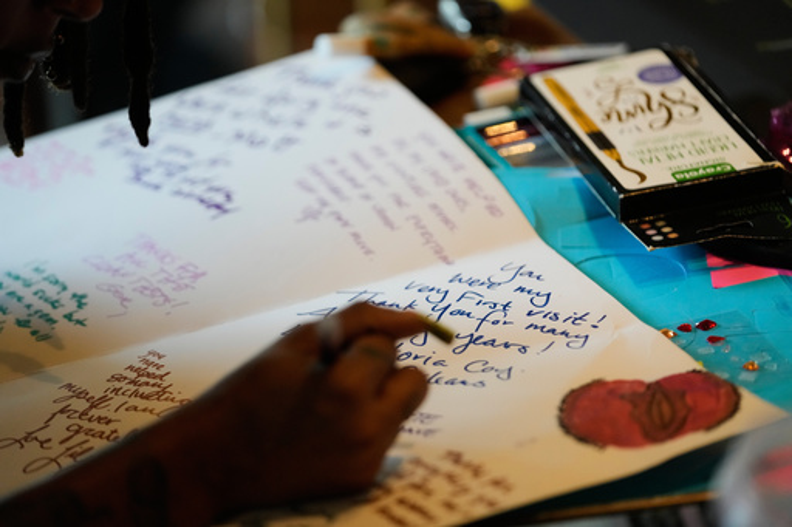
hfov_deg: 16.1
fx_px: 2793
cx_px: 396
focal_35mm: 127
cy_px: 264
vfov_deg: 10.8
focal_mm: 127
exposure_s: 1/1250
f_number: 2.8
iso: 4000
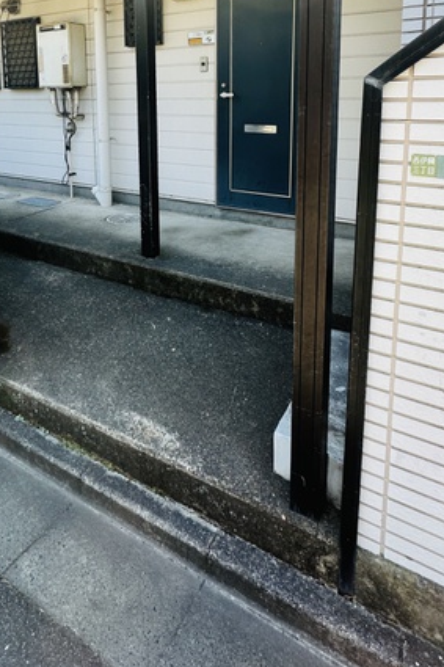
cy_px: 152
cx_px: 167
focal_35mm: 24
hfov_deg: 52.5
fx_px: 444
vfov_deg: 68.1
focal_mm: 2.22
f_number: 2.2
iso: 40
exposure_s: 1/187
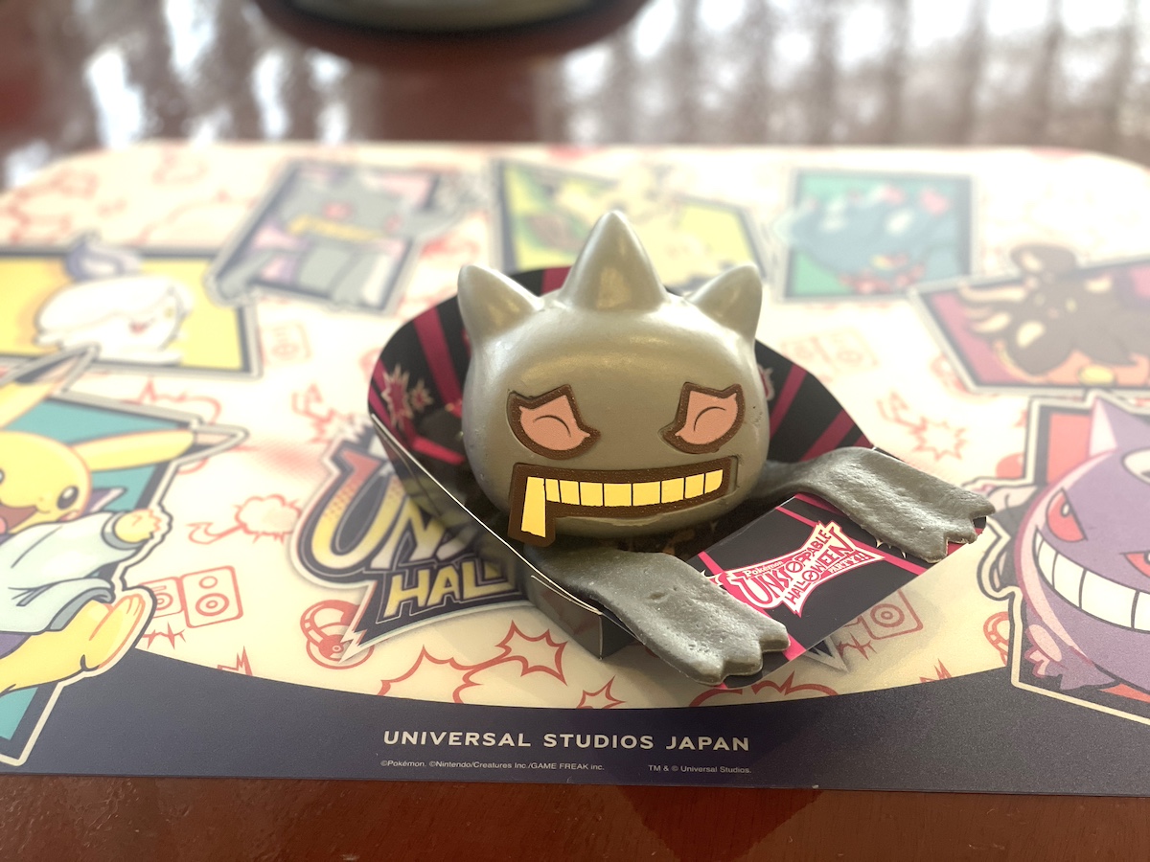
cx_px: 575
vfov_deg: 28.0
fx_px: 1728
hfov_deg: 36.8
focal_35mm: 52
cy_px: 431
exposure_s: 1/122
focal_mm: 6
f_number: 2
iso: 160
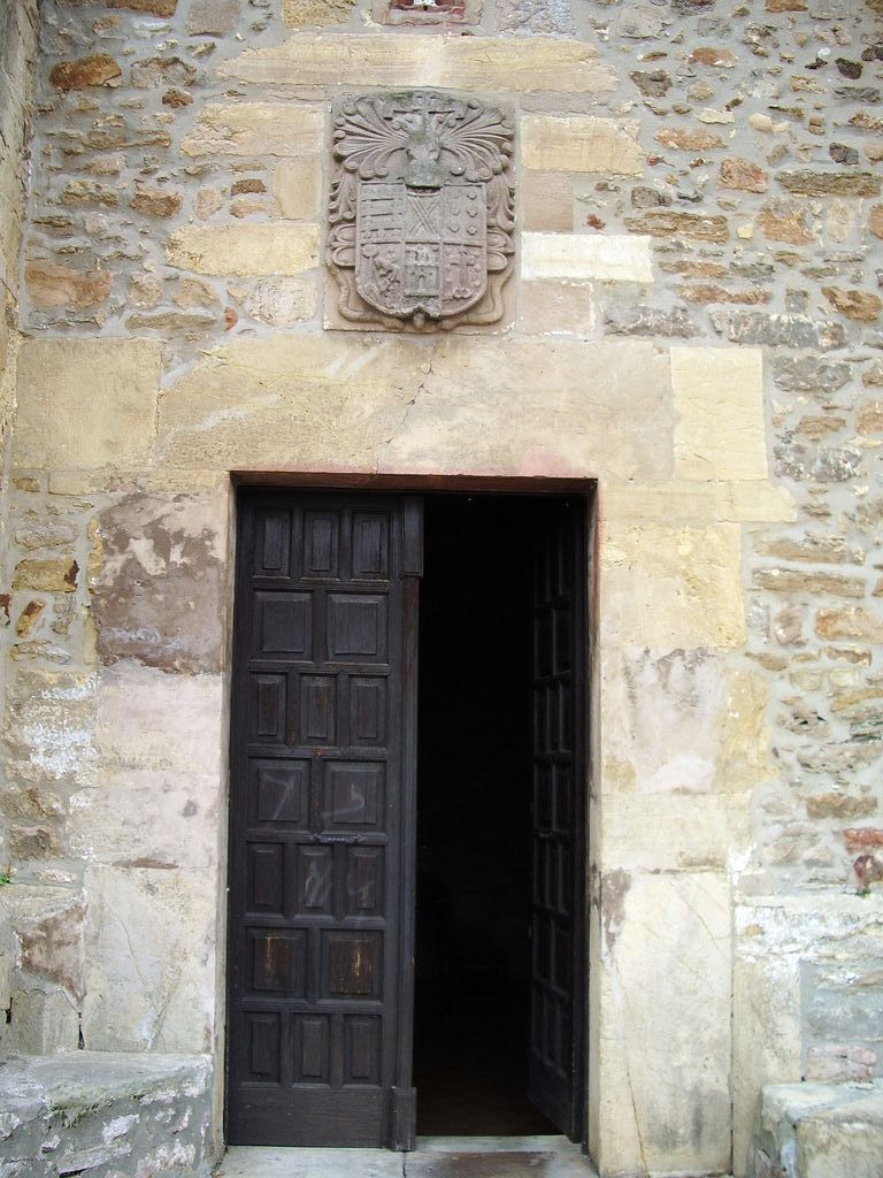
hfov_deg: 40.7
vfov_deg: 52.6
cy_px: 589
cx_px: 442
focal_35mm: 35
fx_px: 1190
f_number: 2.6
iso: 50
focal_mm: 5.8
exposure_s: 1/100
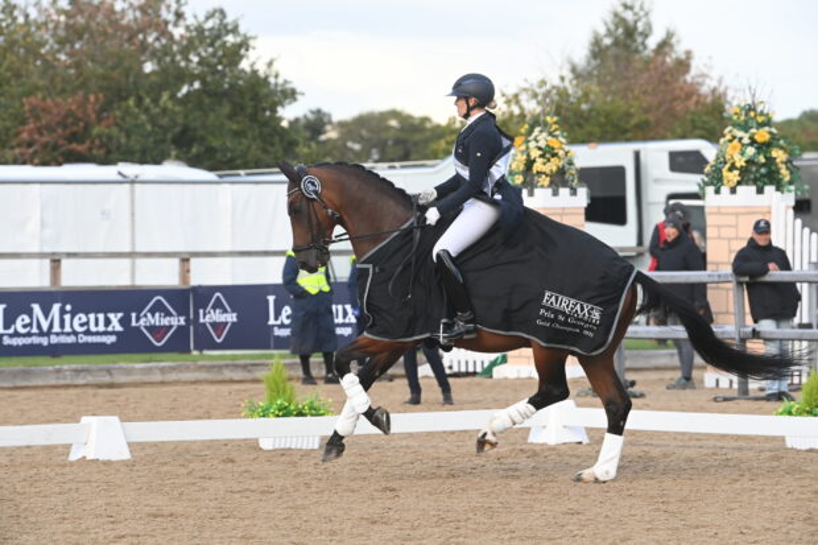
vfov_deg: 6.2
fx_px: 4997
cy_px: 272
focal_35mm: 220
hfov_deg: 9.4
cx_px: 409
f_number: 6.3
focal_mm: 220
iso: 2000
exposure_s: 1/800
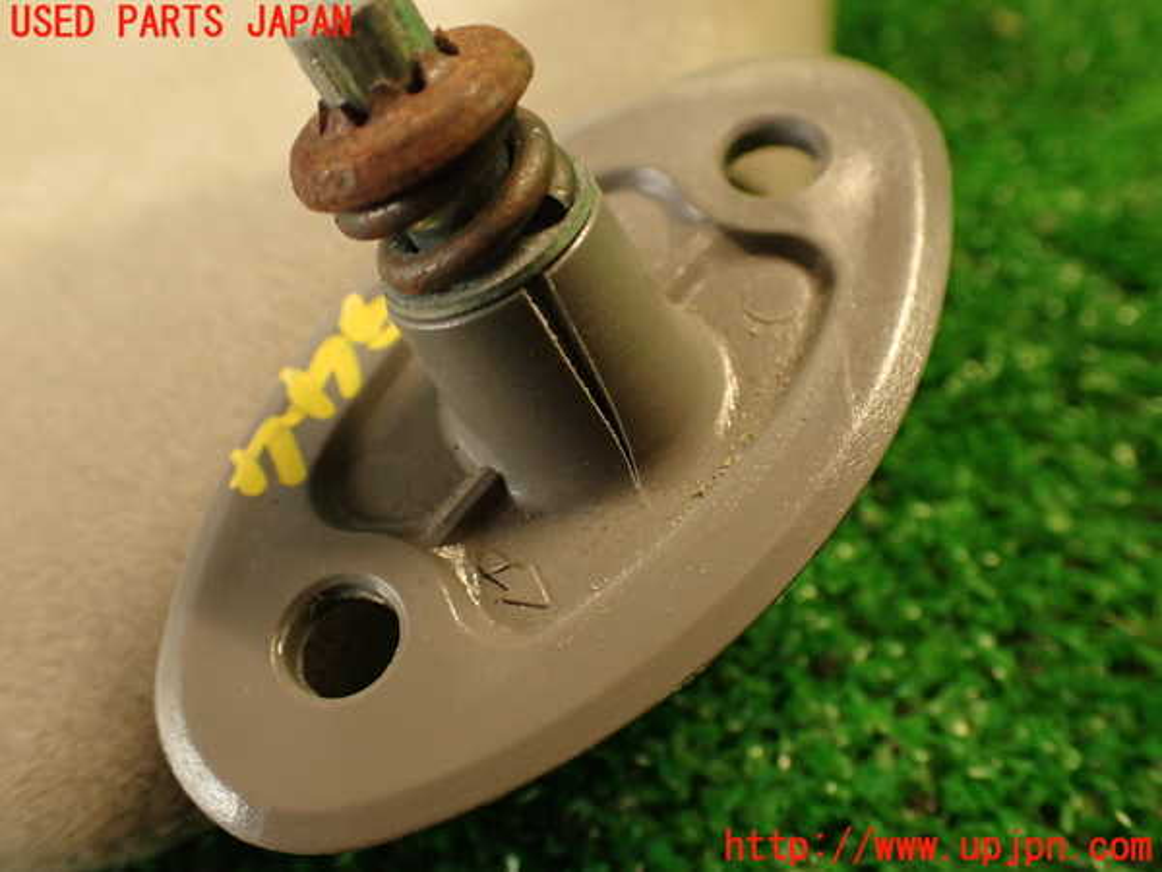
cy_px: 436
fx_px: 1208
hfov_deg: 51.4
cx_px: 581
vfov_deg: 39.7
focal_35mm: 36
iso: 500
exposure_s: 1/40
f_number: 2.5
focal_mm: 6.37
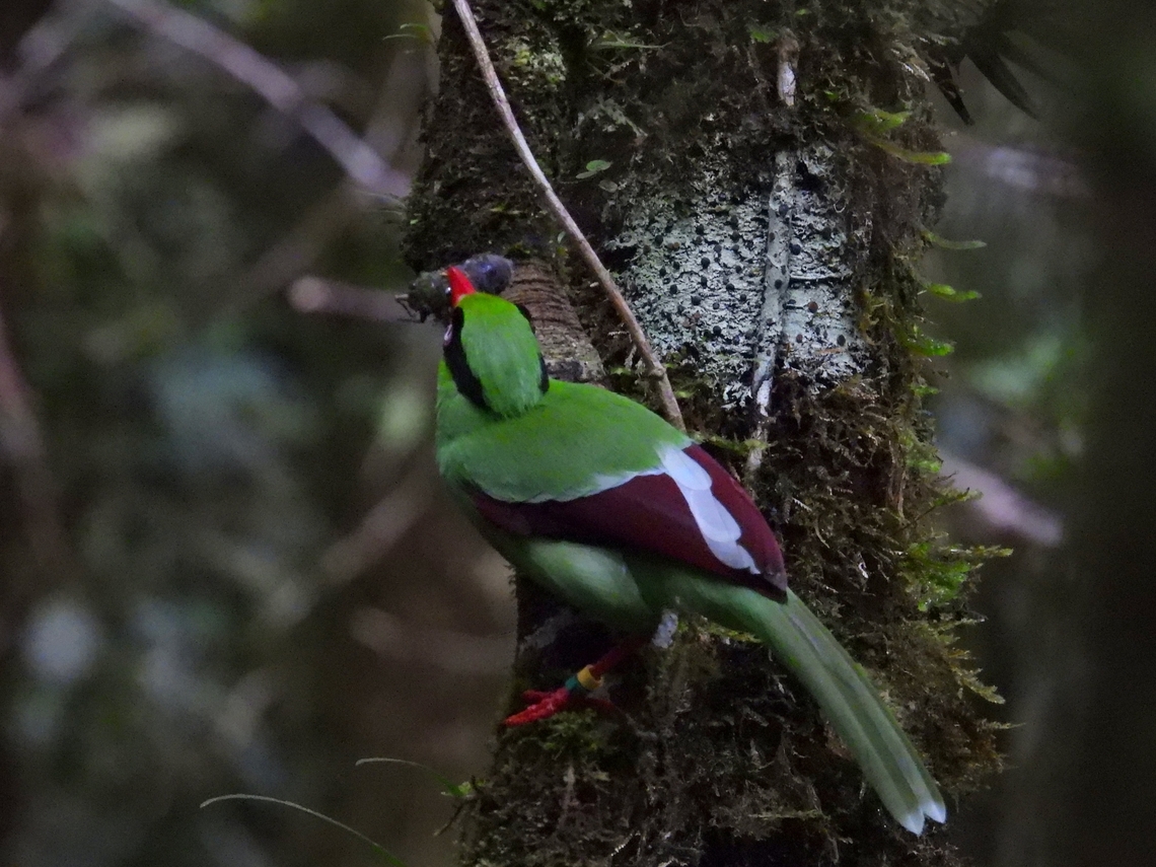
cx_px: 578
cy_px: 434
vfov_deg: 1.7
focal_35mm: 850
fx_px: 28386
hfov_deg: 2.3
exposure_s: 1/200
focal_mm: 152
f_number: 5.6
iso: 1600
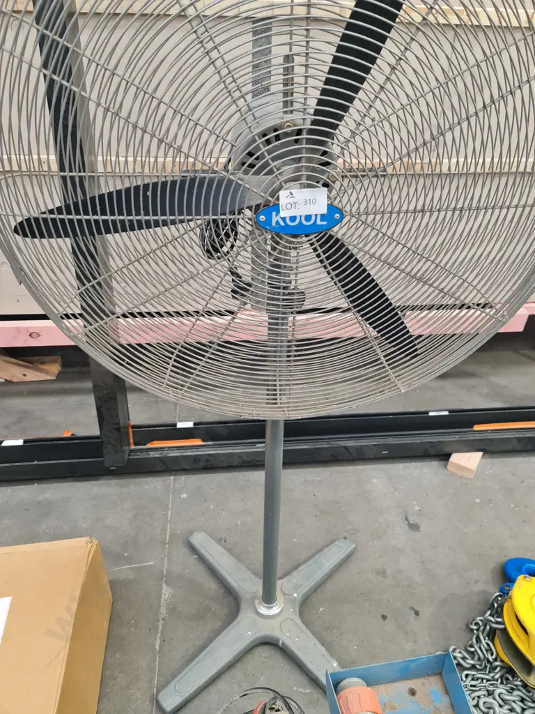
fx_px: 515
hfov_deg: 54.9
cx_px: 268
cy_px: 357
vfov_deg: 69.4
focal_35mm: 25
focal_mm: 7
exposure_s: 1/50
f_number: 1.8
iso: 200
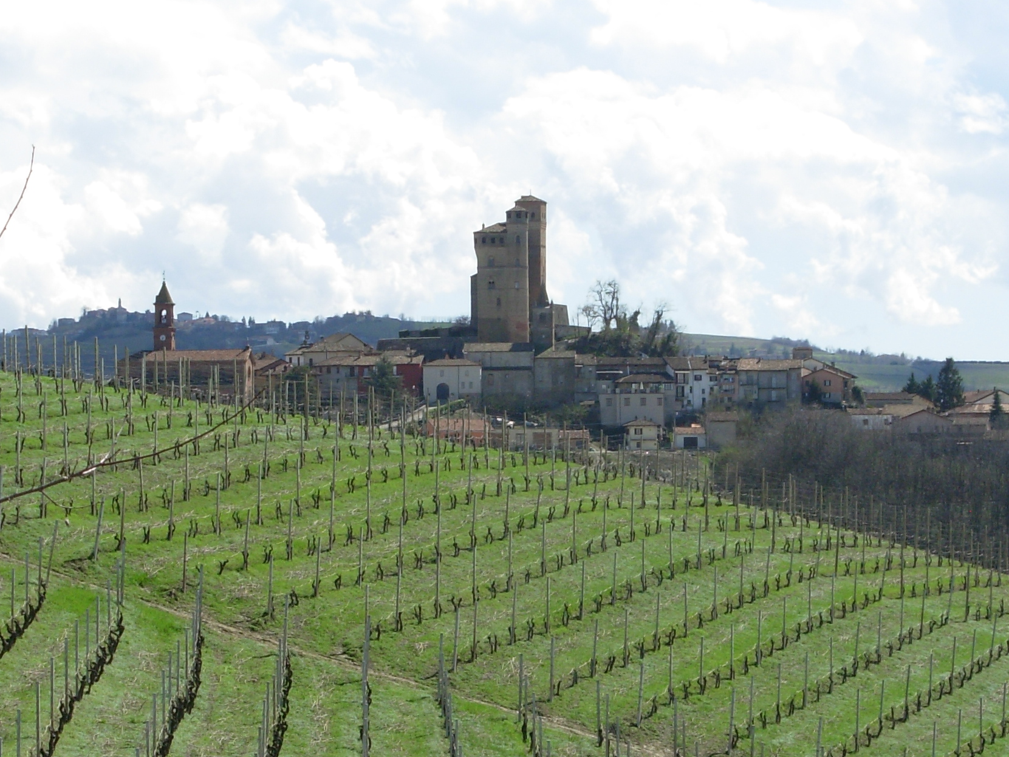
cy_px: 450
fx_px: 4052
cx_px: 511
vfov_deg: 10.7
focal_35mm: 139
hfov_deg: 14.2
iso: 50
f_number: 3.7
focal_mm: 13.5
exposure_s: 1/837
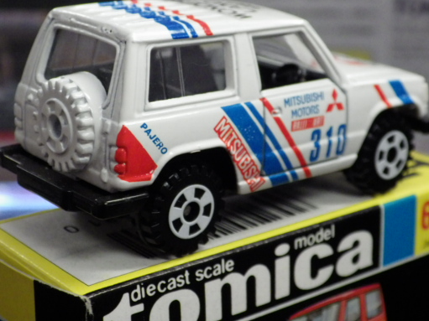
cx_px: 201
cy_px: 122
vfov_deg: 16.6
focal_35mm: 89
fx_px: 1103
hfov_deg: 22.0
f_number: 4.2
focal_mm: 12.8
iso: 800
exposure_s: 1/60
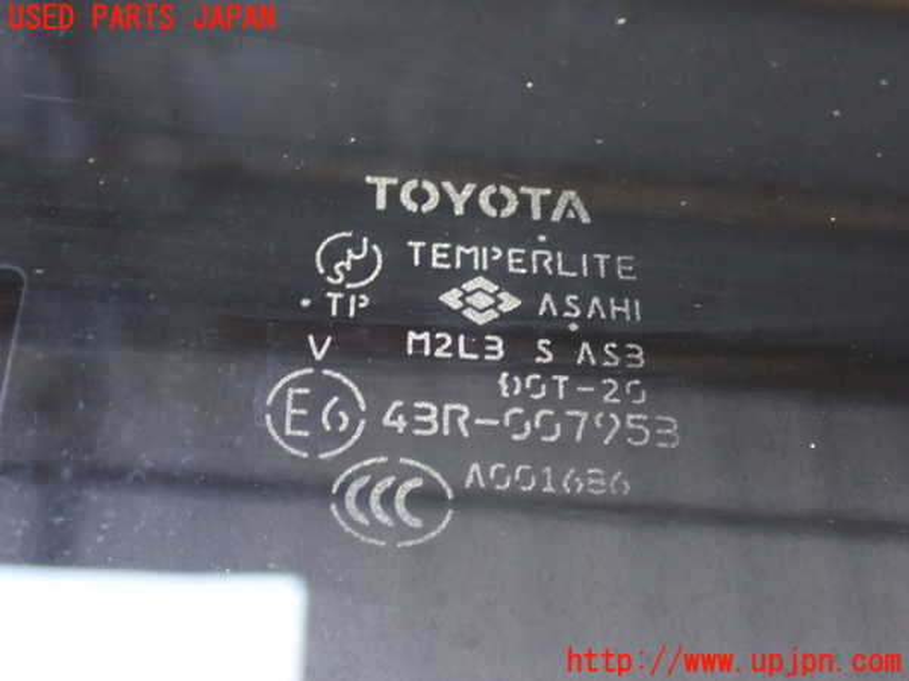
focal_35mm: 54
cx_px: 454
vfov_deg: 27.0
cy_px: 340
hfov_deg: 35.5
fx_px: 1418
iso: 1250
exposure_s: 1/13
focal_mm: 9.65
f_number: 3.3
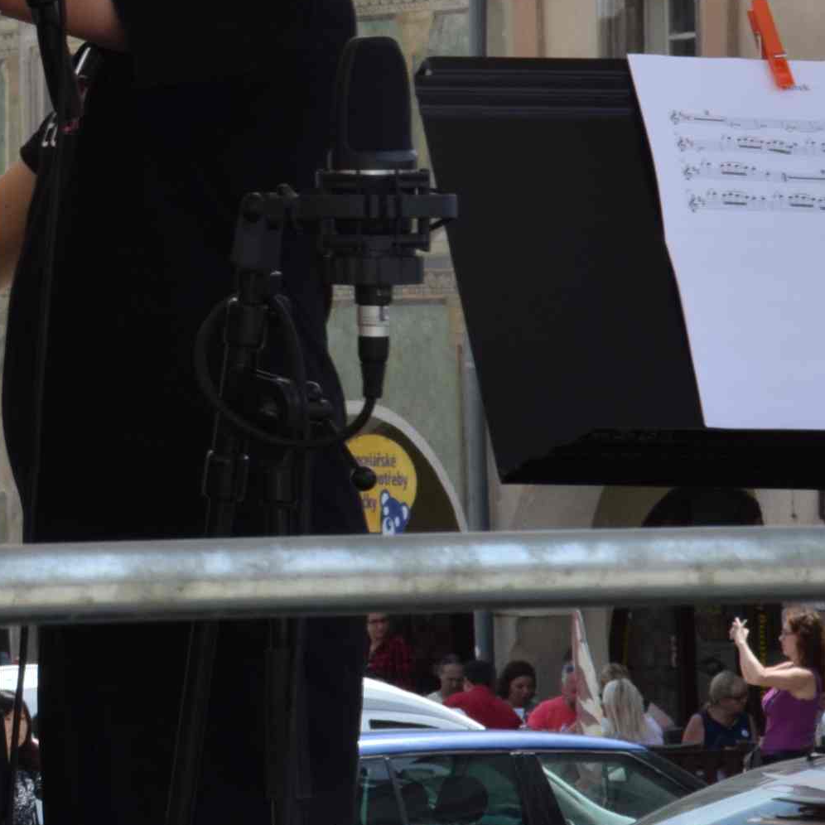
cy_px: 89
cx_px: -253
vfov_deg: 5.1
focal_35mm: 345
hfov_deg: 5.1
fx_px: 9303
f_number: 22
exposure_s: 1/160
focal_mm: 90
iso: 400
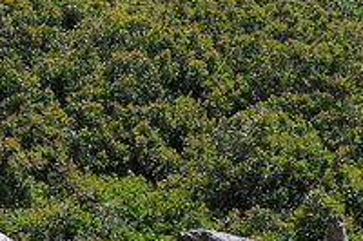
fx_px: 1753
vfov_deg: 7.8
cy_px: 226
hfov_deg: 11.8
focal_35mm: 174
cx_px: 134
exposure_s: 1/500
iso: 400
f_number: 9
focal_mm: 58
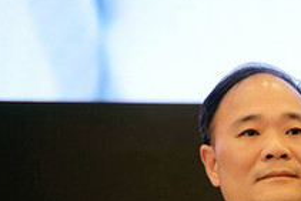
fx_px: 3087
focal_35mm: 369
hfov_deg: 5.6
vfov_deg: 3.7
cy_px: 175
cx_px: 265
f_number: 4
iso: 800
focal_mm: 200
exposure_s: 1/60
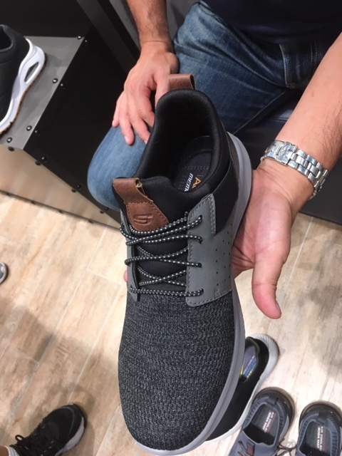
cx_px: 171
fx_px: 382
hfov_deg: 48.2
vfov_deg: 61.7
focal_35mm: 29
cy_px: 228
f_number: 2.2
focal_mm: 4.15
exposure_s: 1/30
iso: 40
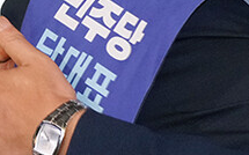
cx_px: 63
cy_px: -30
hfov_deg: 4.3
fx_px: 3302
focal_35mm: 487
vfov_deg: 2.7
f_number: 5
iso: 3200
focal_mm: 107
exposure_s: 1/160
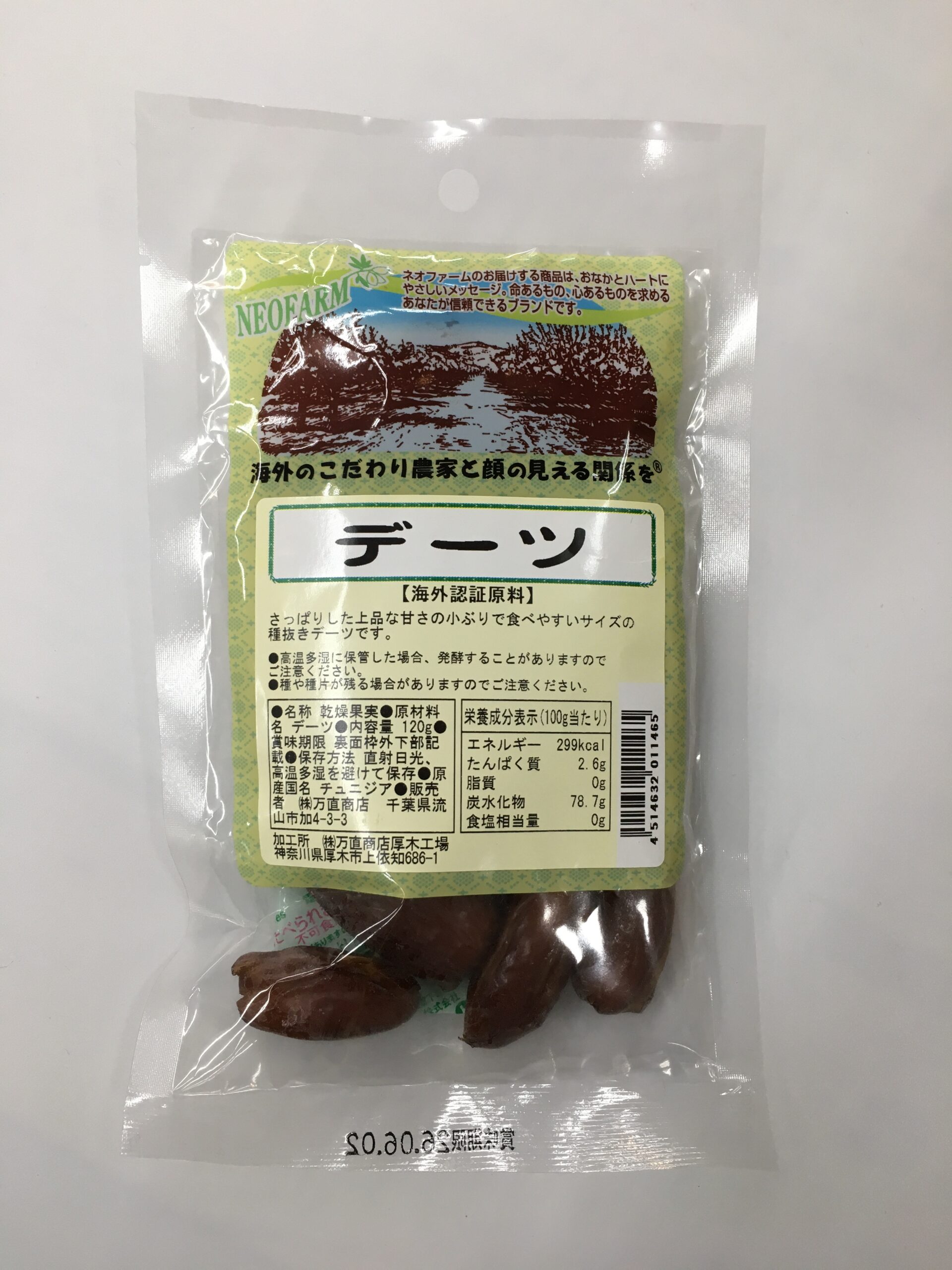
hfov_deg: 48.2
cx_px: 476
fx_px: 1063
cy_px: 635
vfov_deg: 61.7
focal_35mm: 29
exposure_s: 1/40
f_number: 2.2
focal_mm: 4.15
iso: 25
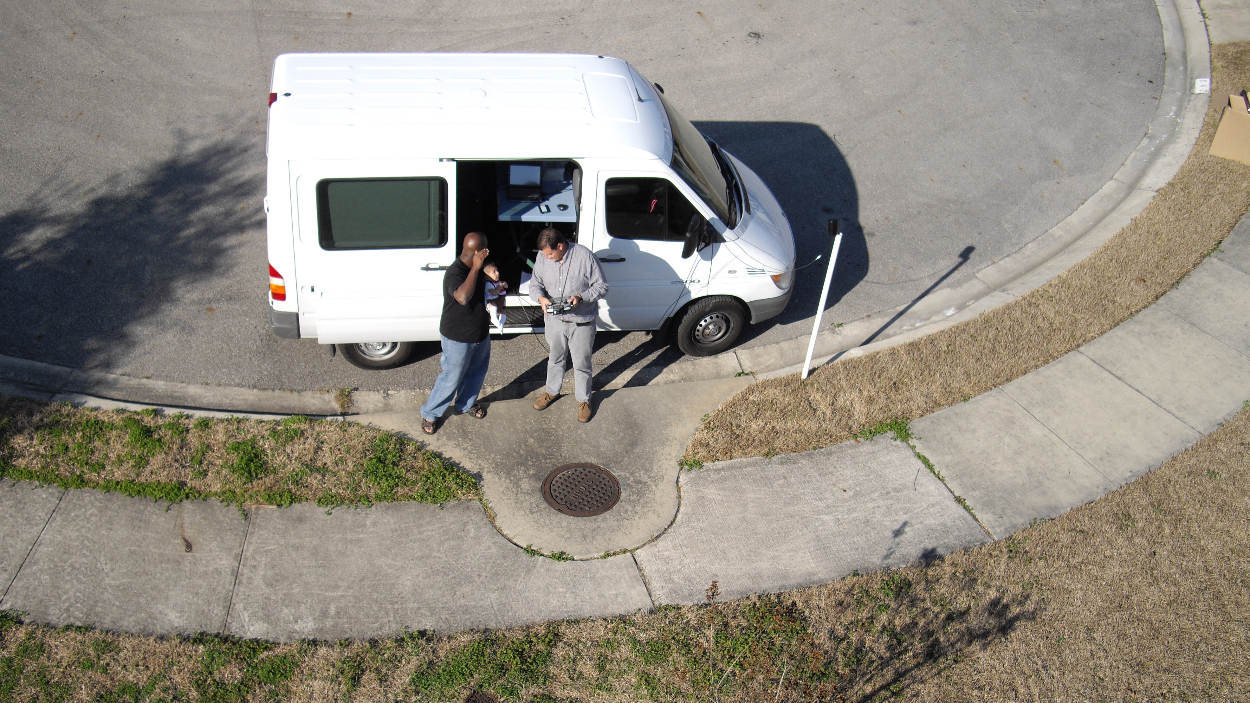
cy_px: 452
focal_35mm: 42
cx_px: 618
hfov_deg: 48.4
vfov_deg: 28.2
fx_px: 1392
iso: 50
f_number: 2.8
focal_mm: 7.9
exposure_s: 1/800
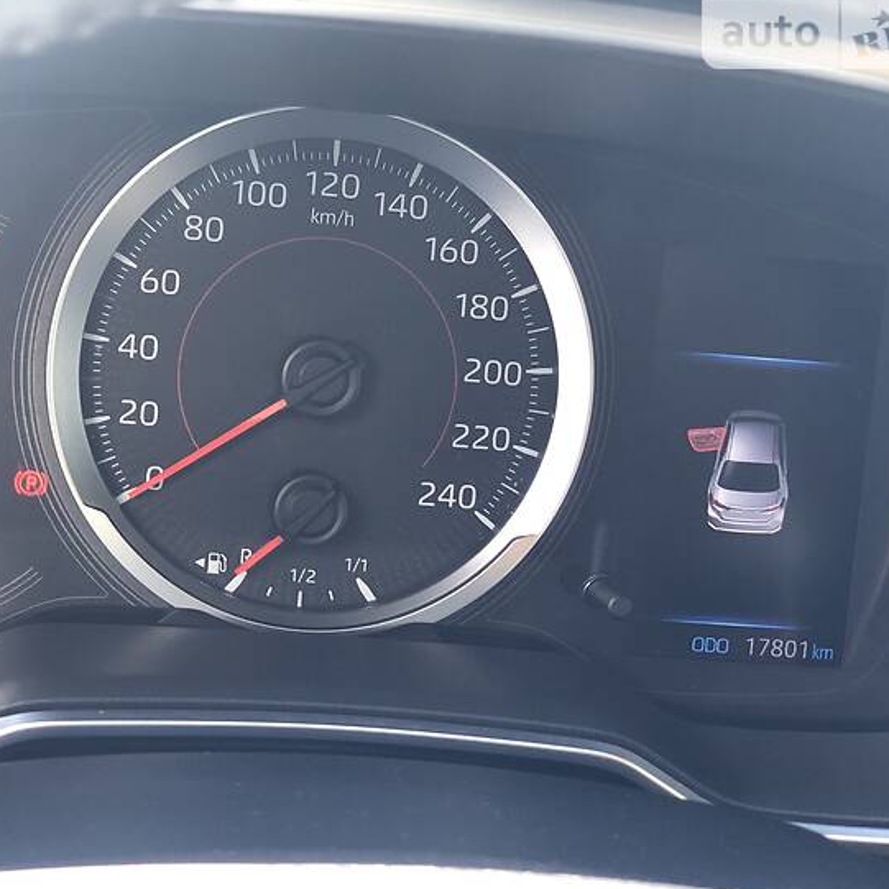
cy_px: 472
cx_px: 306
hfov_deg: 25.2
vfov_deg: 25.4
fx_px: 1976
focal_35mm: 68
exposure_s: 1/60
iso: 80
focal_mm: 6
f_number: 2.4
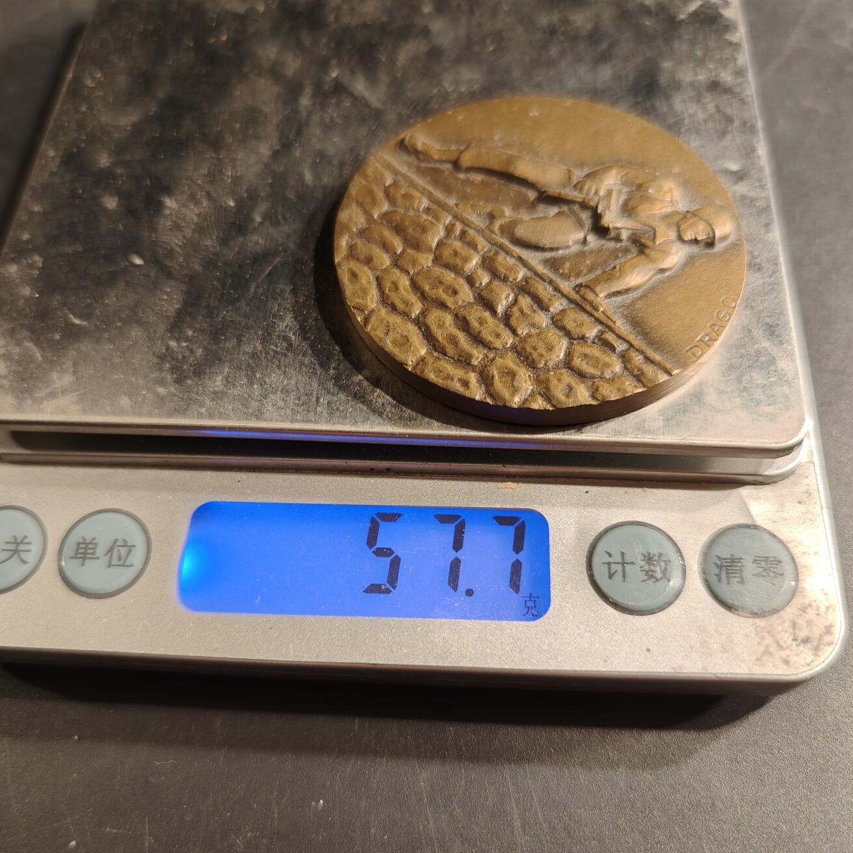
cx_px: 424
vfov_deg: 57.1
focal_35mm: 28
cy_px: 486
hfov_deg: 57.3
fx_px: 781
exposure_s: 1/169
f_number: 1.6
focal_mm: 6.06
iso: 250
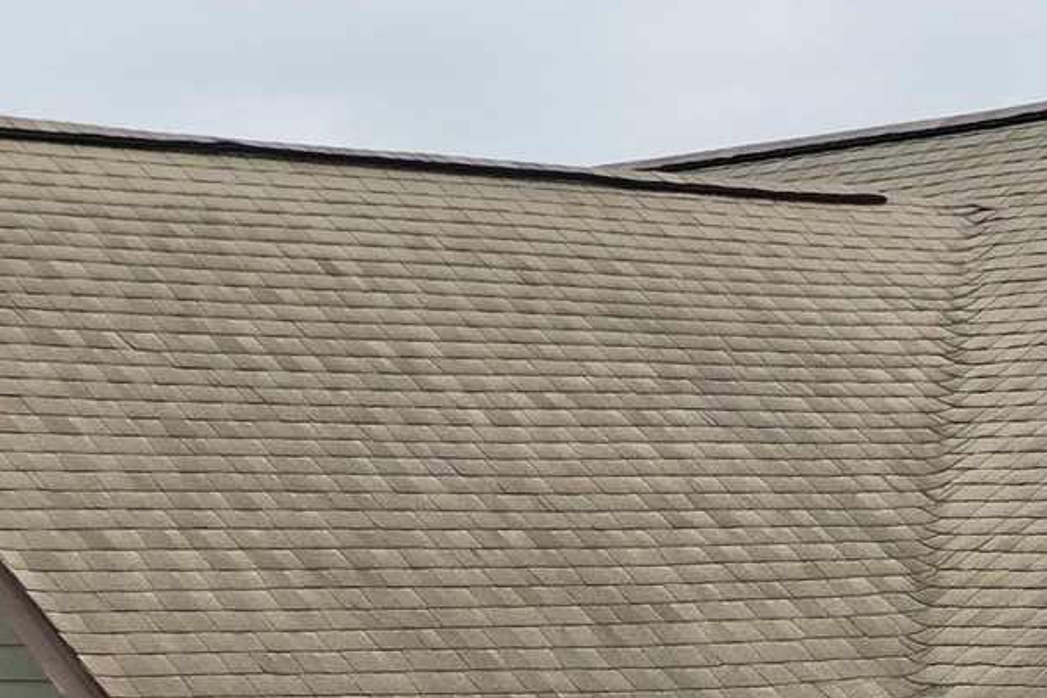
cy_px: 1088
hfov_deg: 14.4
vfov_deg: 9.4
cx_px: 843
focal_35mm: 142
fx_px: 4130
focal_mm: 10.26
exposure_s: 1/40
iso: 100
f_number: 3.2
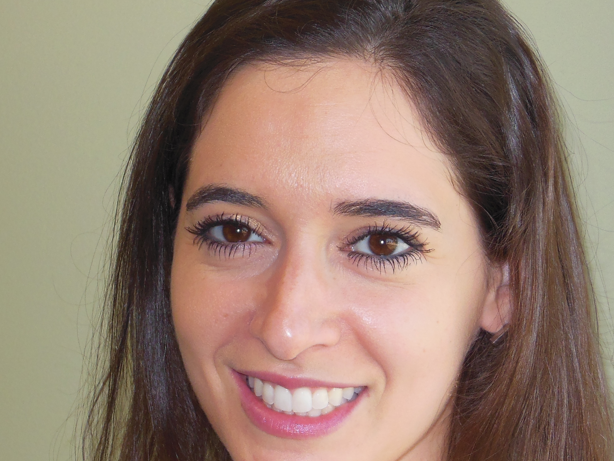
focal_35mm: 121
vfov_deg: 12.2
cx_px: 327
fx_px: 2146
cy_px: 294
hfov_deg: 16.3
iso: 200
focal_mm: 11.7
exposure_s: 1/60
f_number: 4.3
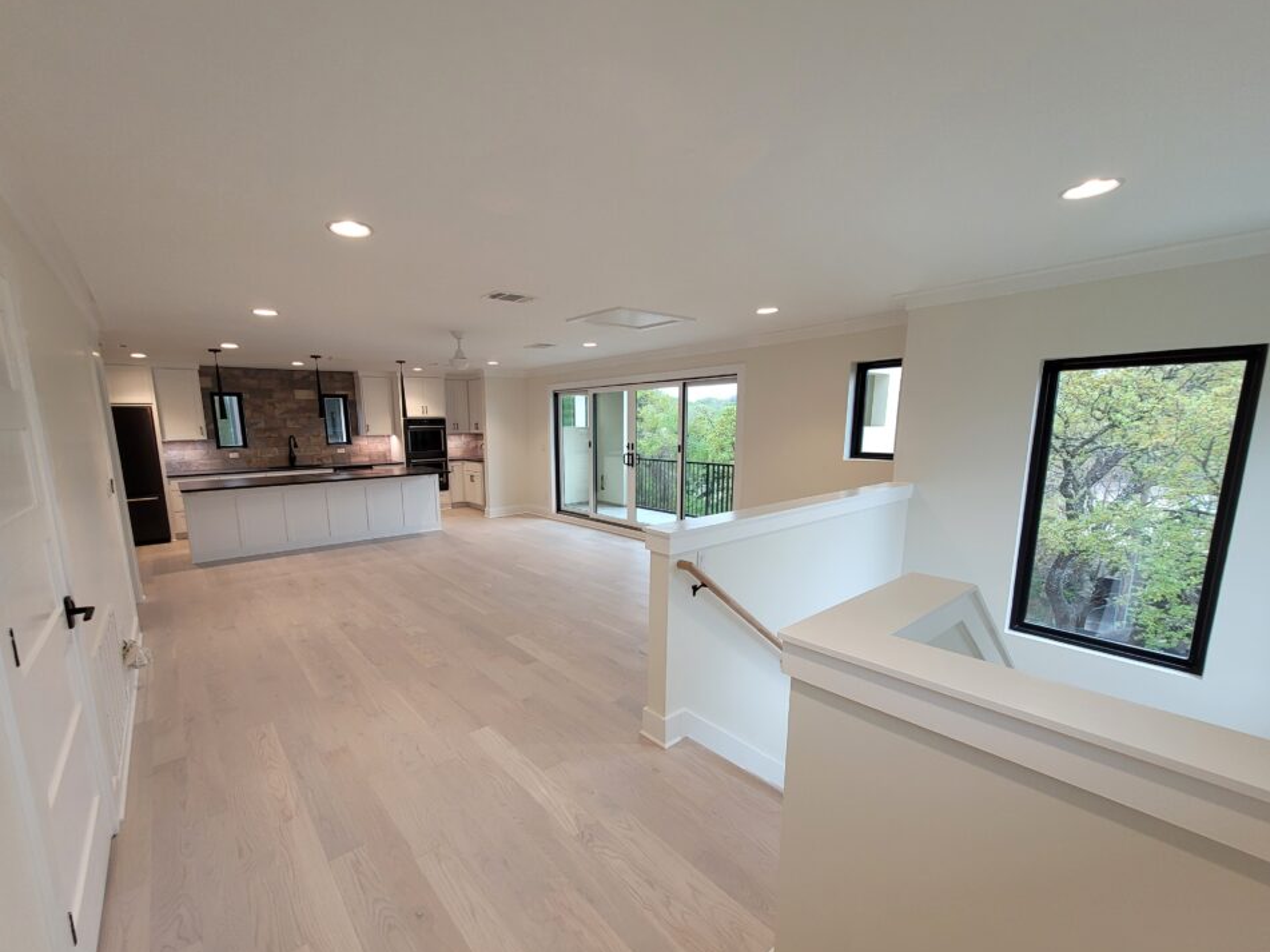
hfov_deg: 101.9
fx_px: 514
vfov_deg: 85.6
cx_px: 588
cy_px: 498
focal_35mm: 14
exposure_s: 1/59
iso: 80
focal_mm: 1.74
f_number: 2.2
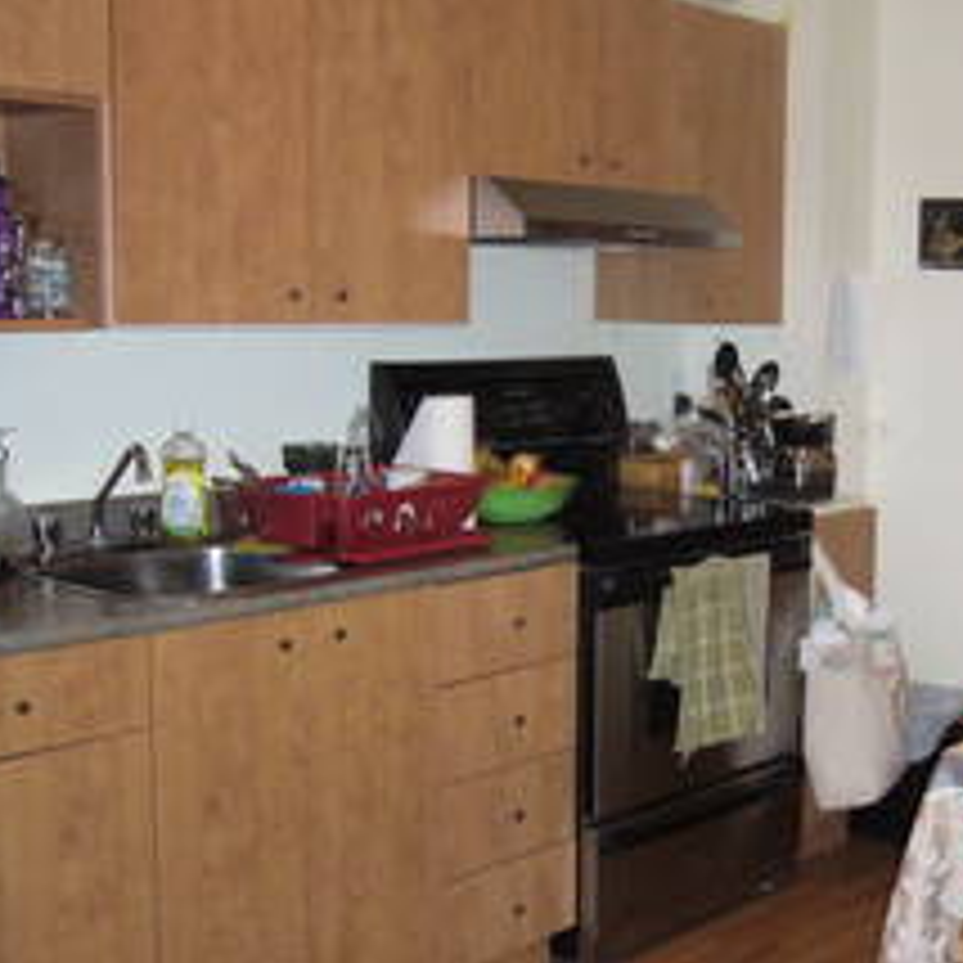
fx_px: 1637
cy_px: 495
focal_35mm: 52
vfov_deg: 32.8
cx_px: 760
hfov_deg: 32.0
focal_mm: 5.8
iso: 400
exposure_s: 1/30
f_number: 2.8
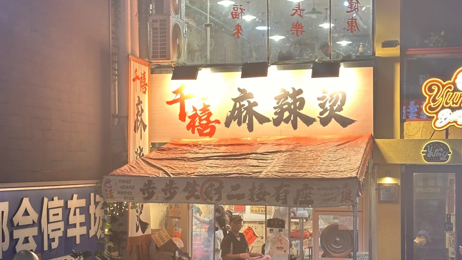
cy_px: 174
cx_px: 231
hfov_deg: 30.2
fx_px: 857
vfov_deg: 17.2
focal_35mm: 70
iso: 64
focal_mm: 6.86
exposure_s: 1/50
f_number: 1.78
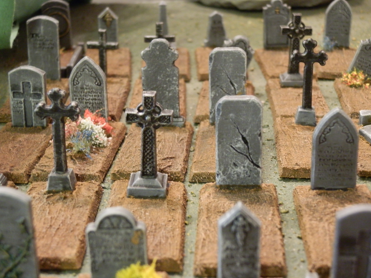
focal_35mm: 67
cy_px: 134
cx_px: 193
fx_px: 718
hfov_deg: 29.0
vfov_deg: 21.9
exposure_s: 1/8
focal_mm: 10.99
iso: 320
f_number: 3.7
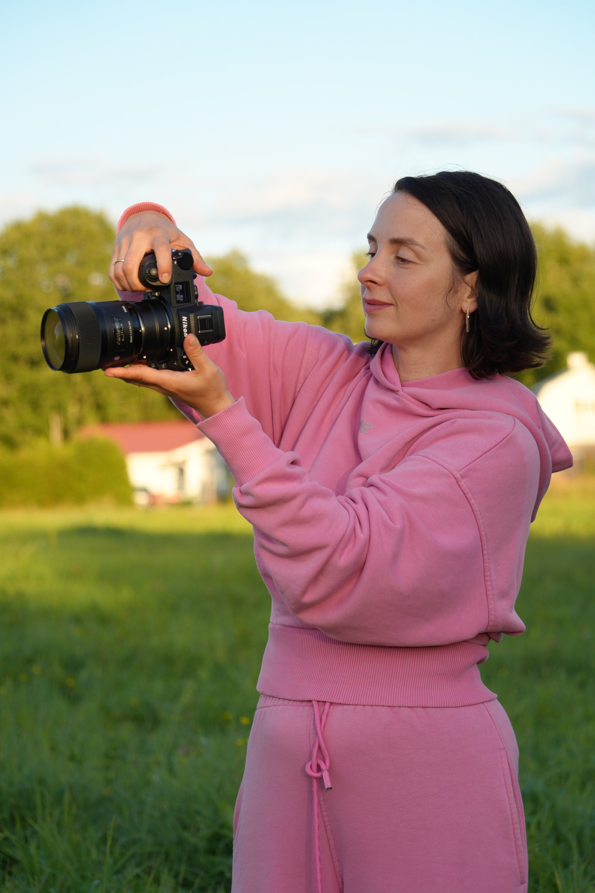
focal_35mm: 116
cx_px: 298
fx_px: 2876
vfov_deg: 17.6
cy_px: 446
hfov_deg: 11.8
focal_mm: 116
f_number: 7.1
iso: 200
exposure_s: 1/160
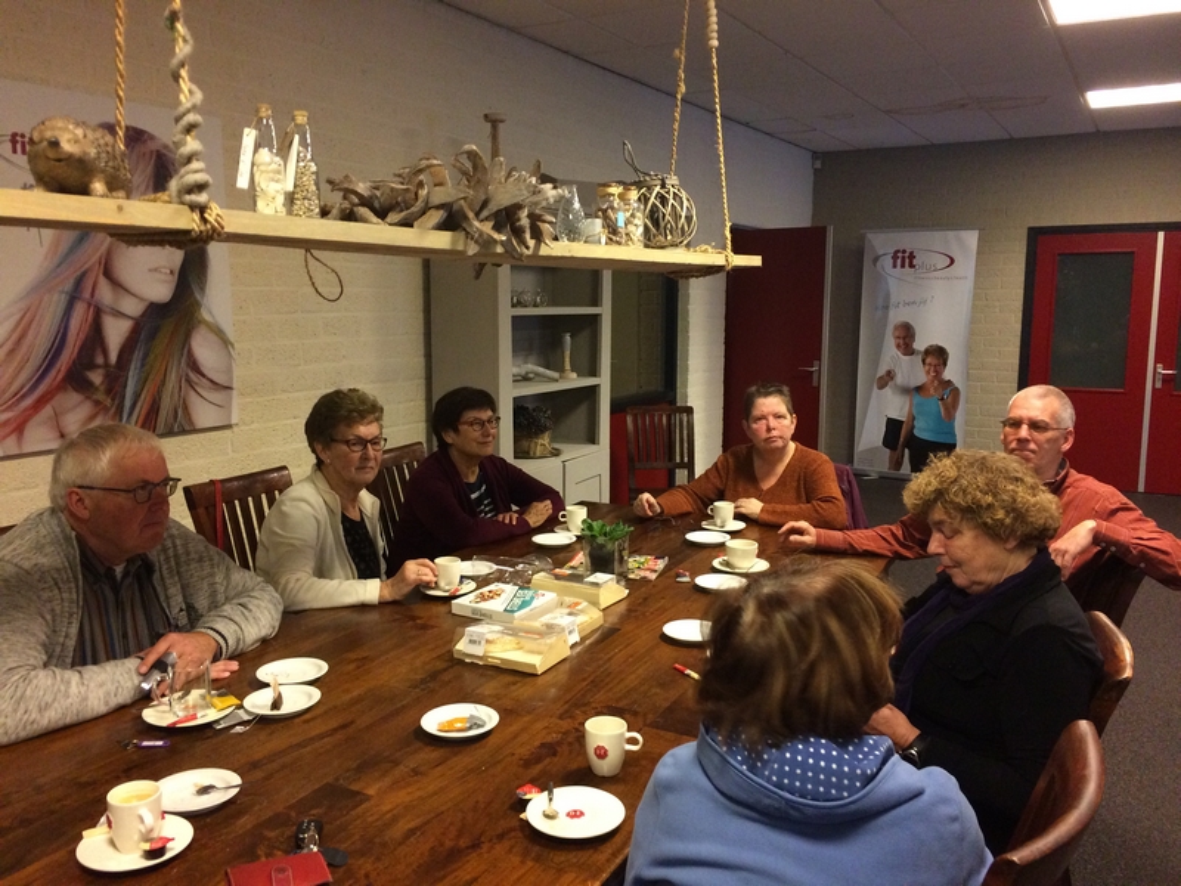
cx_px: 590
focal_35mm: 29
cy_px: 443
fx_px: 989
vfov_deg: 48.2
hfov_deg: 61.7
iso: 320
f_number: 2.2
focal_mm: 4.15
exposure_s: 1/33
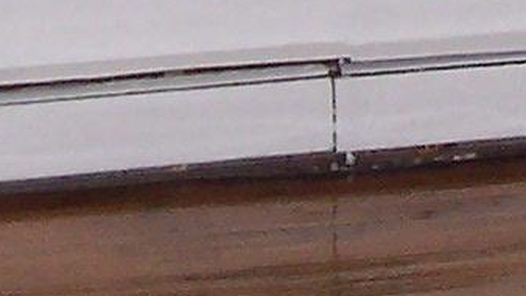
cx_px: 661
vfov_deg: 4.9
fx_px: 3375
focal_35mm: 242
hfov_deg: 8.8
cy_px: -428
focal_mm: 5.6
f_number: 2.8
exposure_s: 1/60
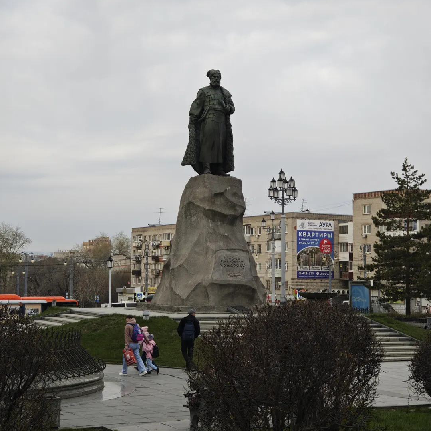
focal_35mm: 71
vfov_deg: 24.3
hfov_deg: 24.3
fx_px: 1000
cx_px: 216
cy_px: 175
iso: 50
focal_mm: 9
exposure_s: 1/112
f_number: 2
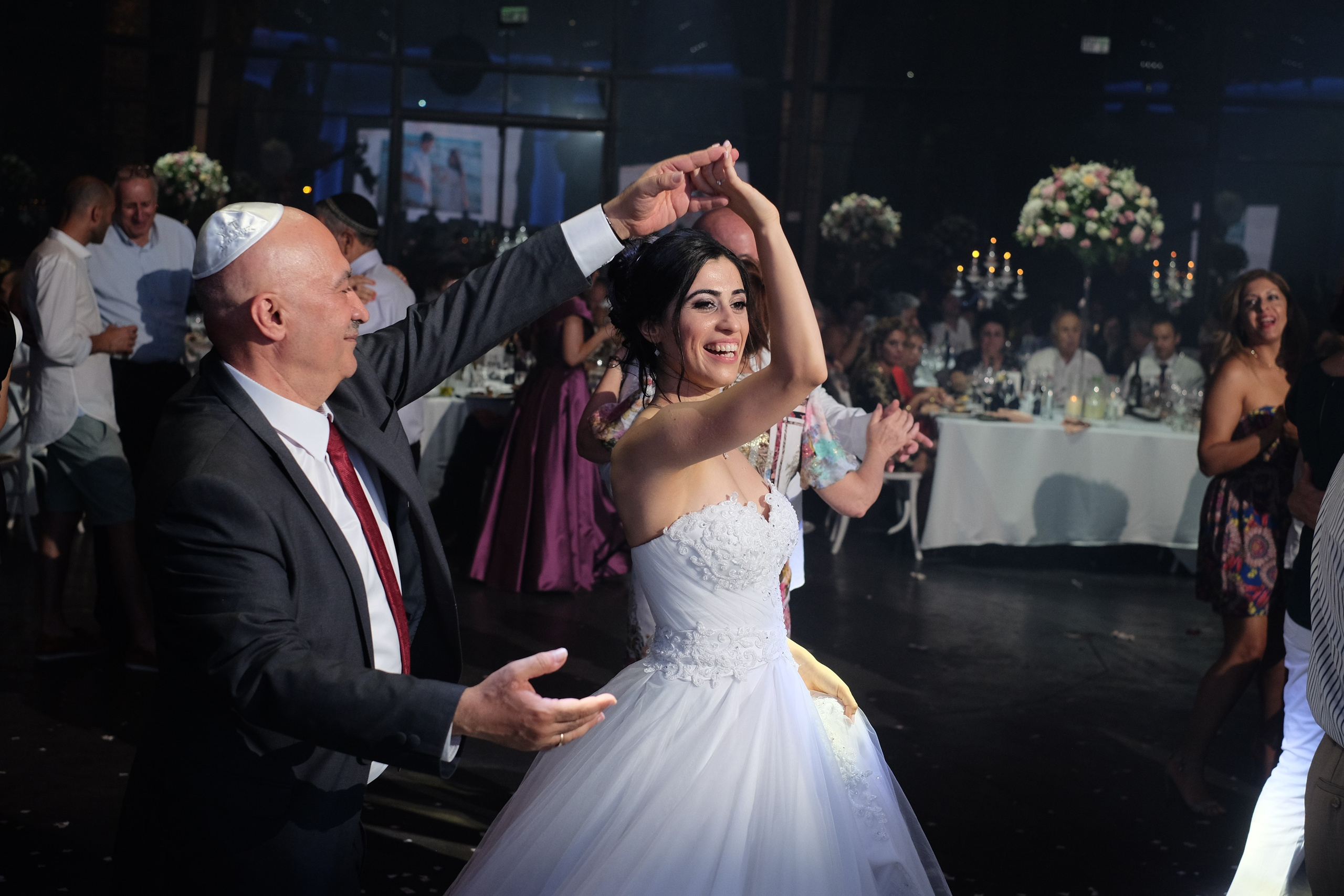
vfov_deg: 25.5
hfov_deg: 37.5
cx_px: 672
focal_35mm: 53
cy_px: 448
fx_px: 1979
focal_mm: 35
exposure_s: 1/250
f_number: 3.2
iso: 800
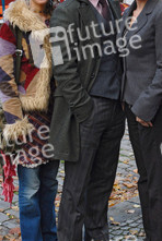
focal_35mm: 87
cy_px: 97
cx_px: 118
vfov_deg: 23.3
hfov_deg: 15.7
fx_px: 585
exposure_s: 1/100
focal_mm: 32
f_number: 7.1
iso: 200
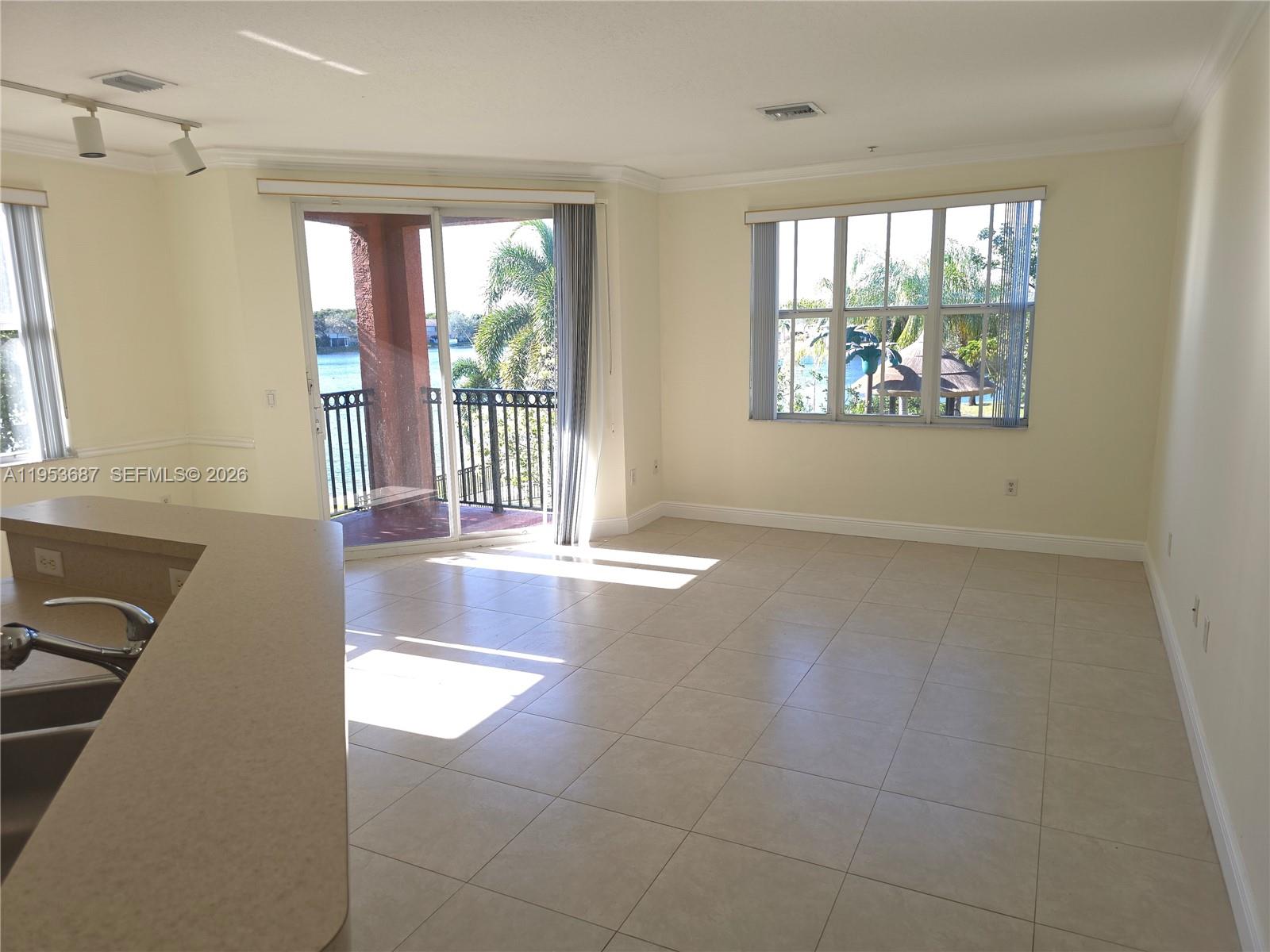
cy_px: 476
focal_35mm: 23
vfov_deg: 58.9
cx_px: 635
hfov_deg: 73.9
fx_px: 844
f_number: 1.7
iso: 12
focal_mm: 6.3
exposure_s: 1/50
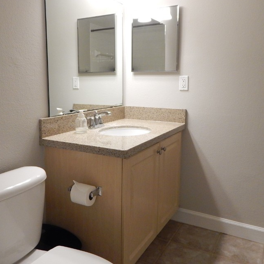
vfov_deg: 52.3
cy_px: 113
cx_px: 117
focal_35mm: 31
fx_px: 267
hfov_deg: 52.4
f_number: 3
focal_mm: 4
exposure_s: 1/80
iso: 400
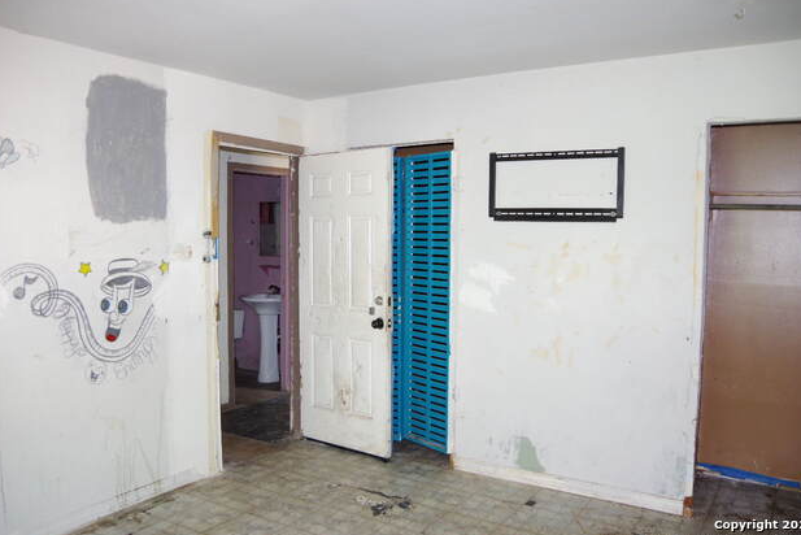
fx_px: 623
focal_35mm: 28
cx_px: 402
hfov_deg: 65.4
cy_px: 271
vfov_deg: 46.4
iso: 800
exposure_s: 1/60
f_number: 3.5
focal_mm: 18
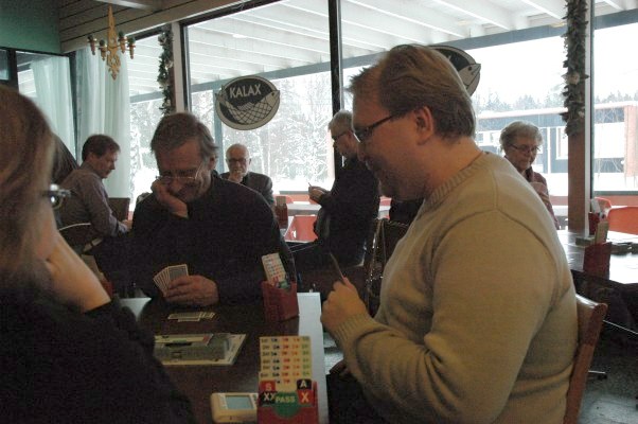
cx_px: 319
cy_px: 212
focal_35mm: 36
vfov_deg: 36.8
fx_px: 637
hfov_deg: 53.2
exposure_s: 1/125
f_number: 5.6
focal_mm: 24
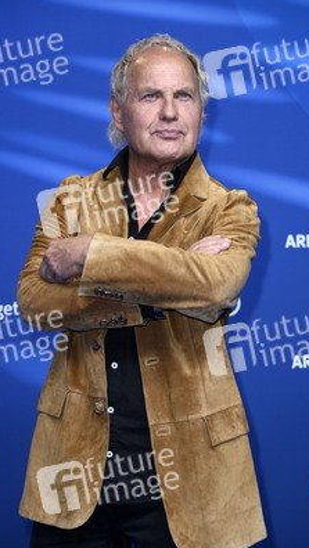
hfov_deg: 9.4
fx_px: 1877
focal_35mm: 129
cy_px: 274
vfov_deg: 16.6
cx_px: 148
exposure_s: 1/250
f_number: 5.6
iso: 1250
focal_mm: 122
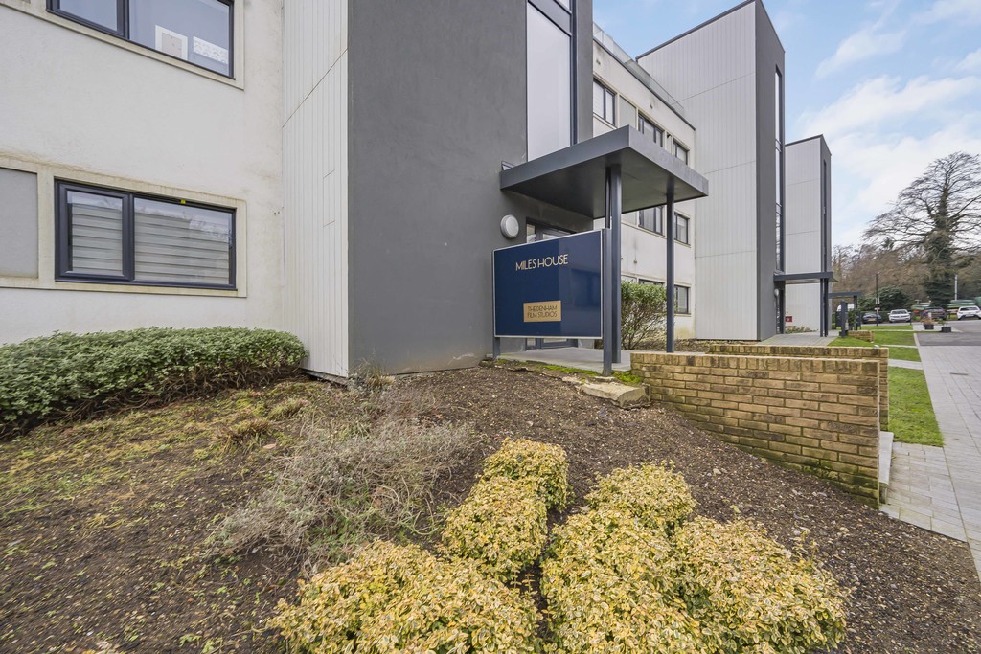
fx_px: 409
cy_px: 327
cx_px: 490
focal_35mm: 15
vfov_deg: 77.3
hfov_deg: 100.4
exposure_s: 1/25
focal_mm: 15
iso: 320
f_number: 9
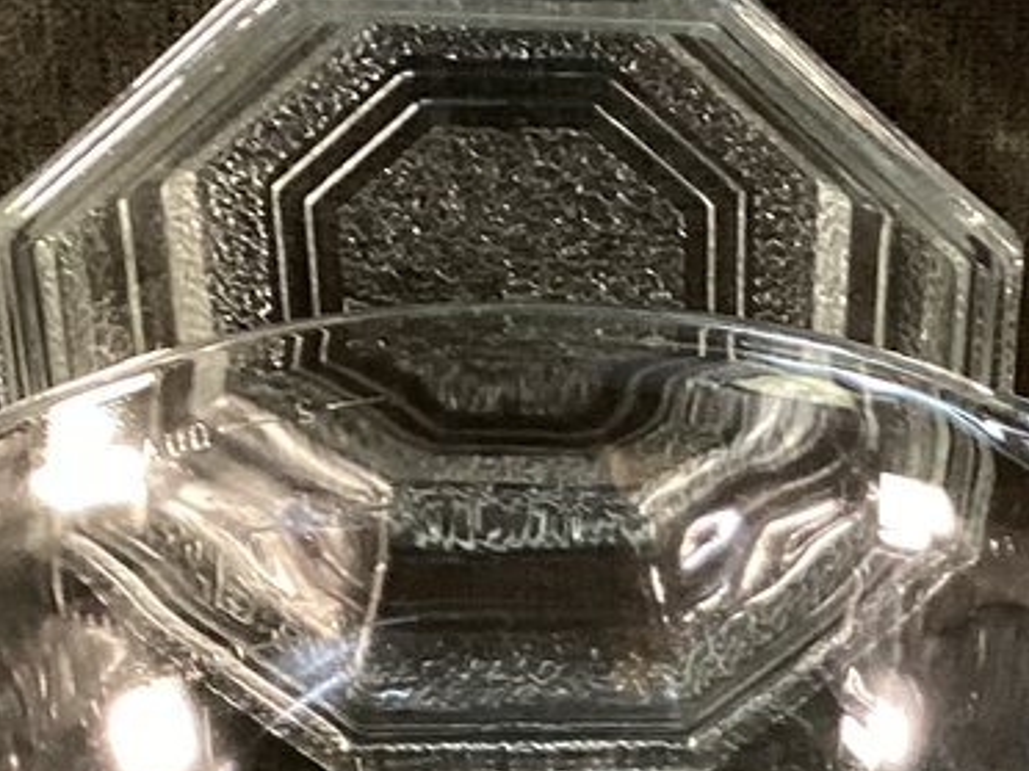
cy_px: 960
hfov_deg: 15.3
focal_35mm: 126
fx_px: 3745
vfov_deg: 11.5
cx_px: 1091
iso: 80
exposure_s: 1/50
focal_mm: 3.3
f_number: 2.4
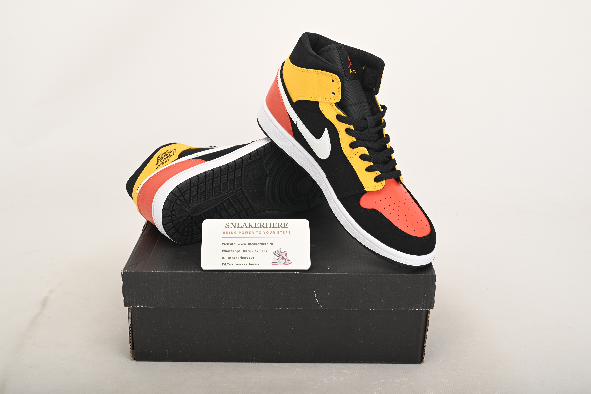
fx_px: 706
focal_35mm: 43
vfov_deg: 31.2
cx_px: 296
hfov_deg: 45.4
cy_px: 197
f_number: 11
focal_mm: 43
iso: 100
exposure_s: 1/200
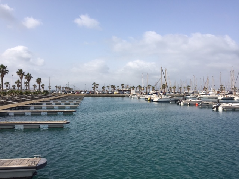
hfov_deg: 61.7
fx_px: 200
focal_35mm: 29
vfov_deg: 48.2
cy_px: 90
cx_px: 120
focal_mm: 4.15
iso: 32
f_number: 2.2
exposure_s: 1/2475
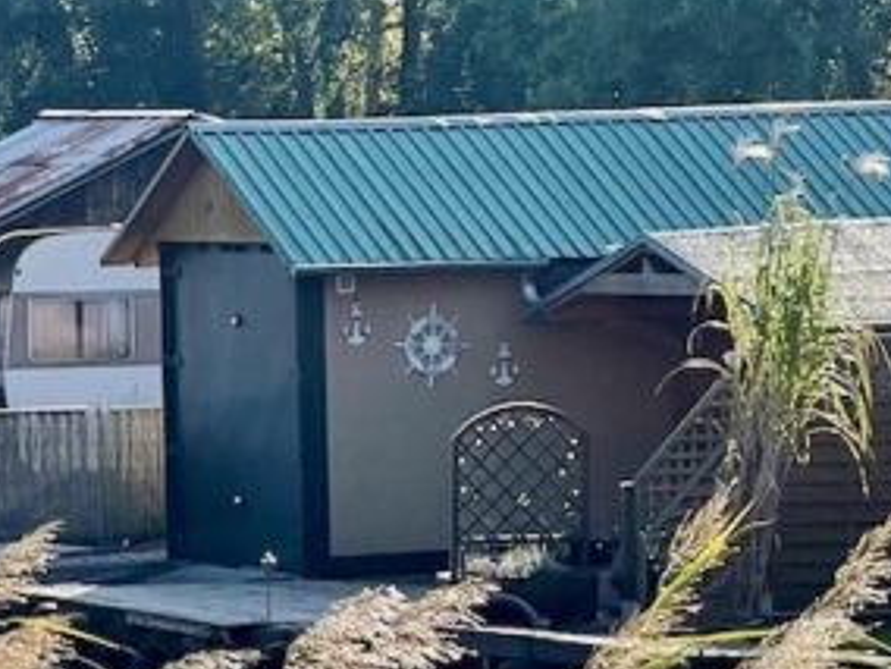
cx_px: -91
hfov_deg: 8.5
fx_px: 5946
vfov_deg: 6.4
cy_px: 634
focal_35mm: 231
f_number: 2.2
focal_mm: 7.5
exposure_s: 1/815
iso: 20
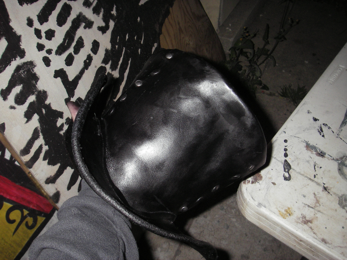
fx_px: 381
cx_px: 174
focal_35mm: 38
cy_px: 130
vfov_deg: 37.7
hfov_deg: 49.0
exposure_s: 1/30
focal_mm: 6.3
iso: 100
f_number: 3.3
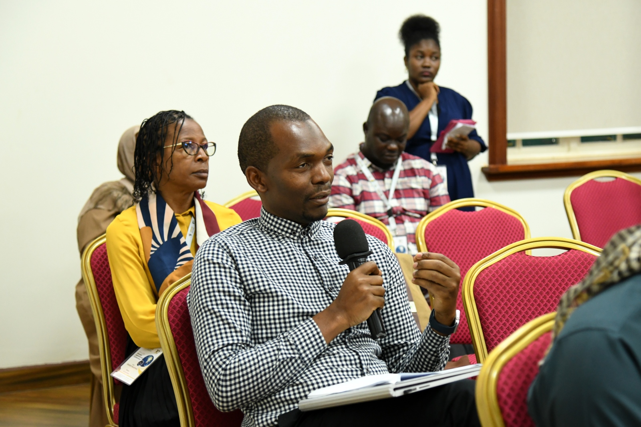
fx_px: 1104
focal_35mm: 62
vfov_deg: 21.9
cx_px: 320
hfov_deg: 32.4
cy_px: 214
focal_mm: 62
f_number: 4
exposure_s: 1/125
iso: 2500
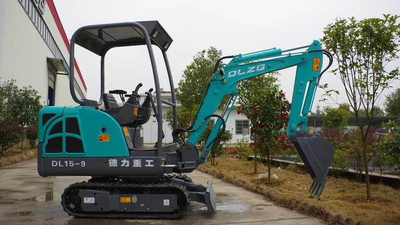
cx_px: 197
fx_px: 350
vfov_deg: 35.6
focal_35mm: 33
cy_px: 100
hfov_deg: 59.5
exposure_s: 1/100
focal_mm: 21
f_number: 3.5
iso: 125
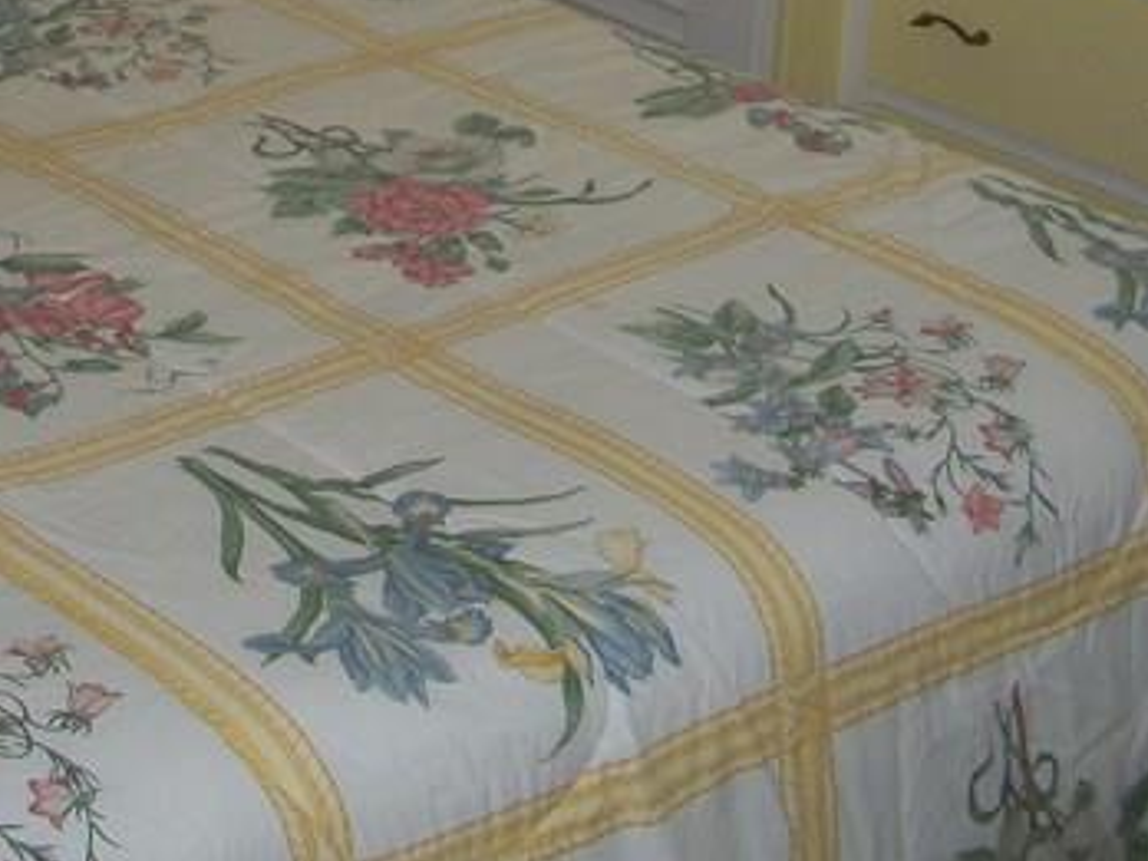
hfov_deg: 18.6
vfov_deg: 13.7
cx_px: -3
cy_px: -350
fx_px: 3416
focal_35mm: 103
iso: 80
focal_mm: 6.3
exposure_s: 1/30
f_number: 3.1
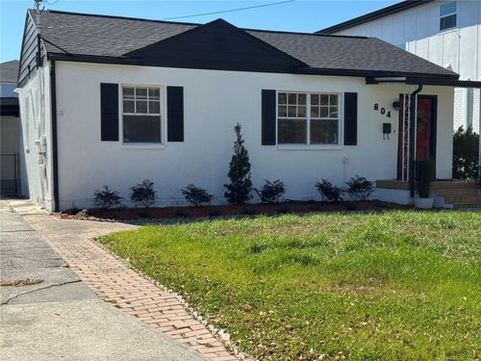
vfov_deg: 30.3
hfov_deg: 39.7
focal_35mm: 48
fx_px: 667
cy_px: 180
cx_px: 240
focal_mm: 6.76
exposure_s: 1/2959
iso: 64
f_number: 1.78
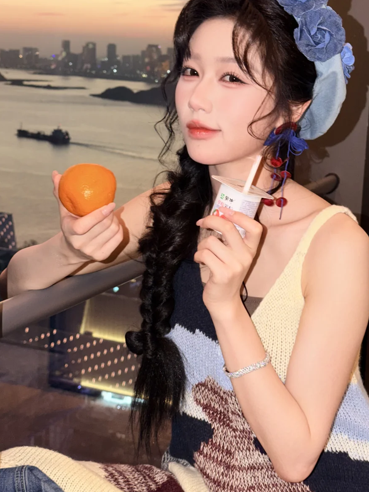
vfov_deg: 32.6
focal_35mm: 59
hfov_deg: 24.8
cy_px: 207
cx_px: 218
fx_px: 839
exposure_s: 1/17
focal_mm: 6.76
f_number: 1.78
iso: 50
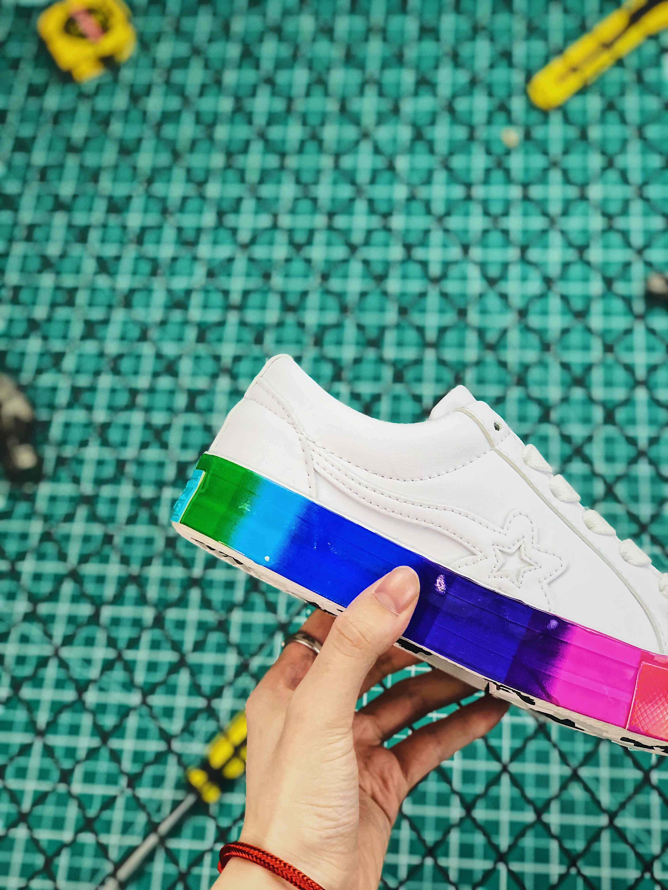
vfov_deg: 36.8
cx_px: 334
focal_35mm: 52
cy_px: 445
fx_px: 1338
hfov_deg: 28.0
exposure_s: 1/50
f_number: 2.4
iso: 40
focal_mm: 6
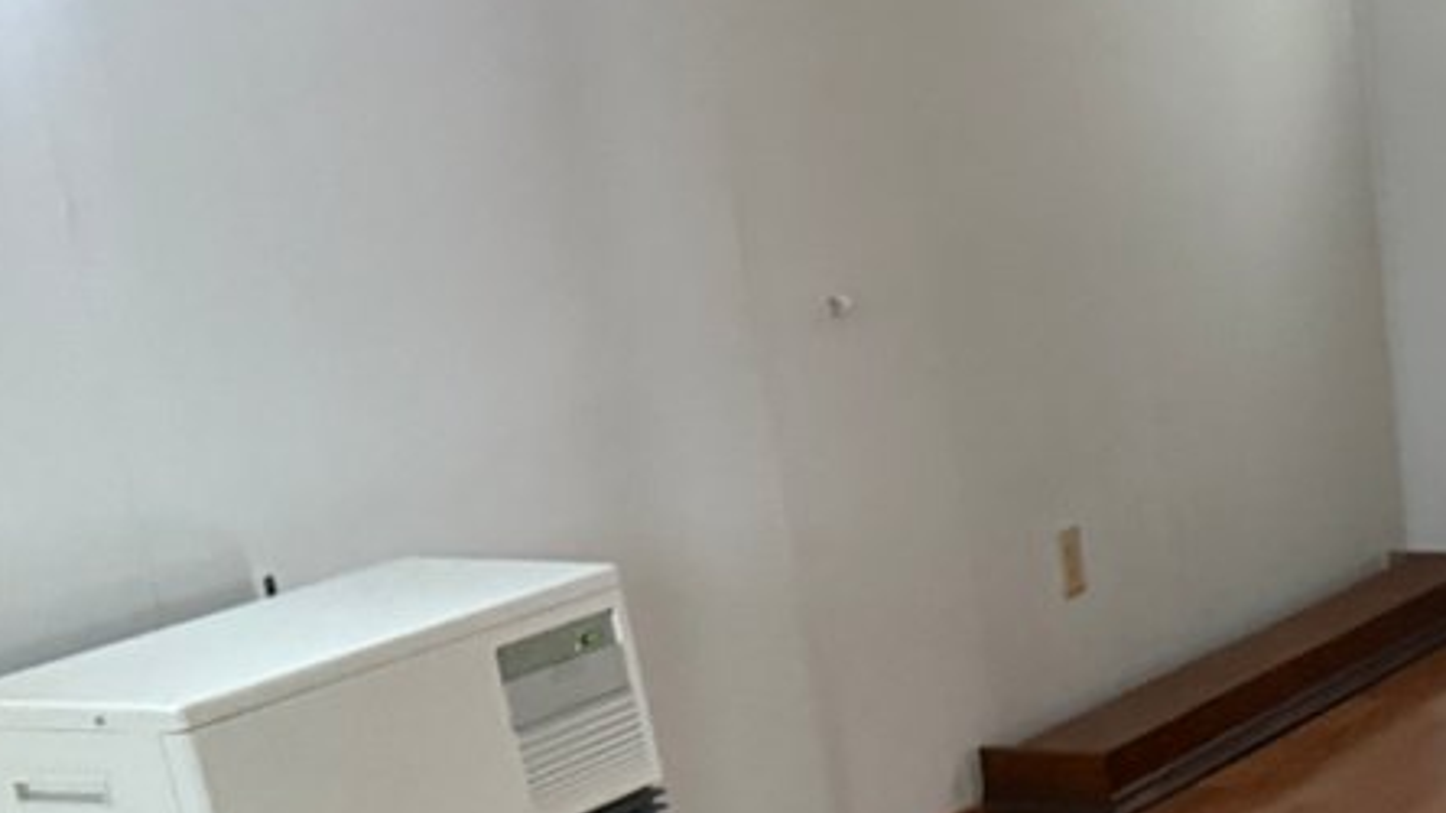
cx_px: 2383
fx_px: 3411
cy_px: 1075
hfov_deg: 19.6
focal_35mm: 89
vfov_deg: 13.1
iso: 1000
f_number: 1.78
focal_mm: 6.76
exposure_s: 1/39
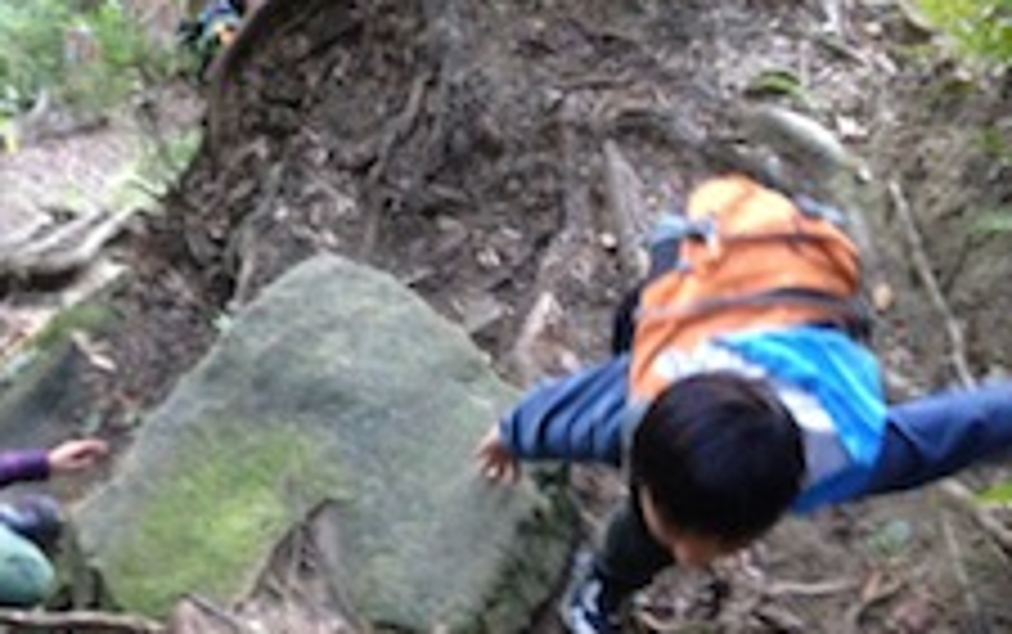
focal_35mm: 56
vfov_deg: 23.2
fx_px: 1546
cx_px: 229
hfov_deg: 35.3
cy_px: 265
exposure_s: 1/20
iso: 320
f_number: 2.4
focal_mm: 4.12
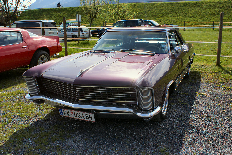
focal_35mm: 36
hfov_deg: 53.1
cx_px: 116
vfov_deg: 37.0
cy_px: 78
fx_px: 232
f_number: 10
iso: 100
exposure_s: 1/160
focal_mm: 24
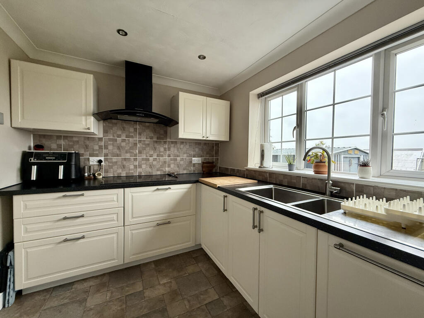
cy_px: 159
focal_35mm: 14
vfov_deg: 85.7
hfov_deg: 102.1
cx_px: 212
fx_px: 171
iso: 160
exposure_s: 1/99
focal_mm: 2.22
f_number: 2.2
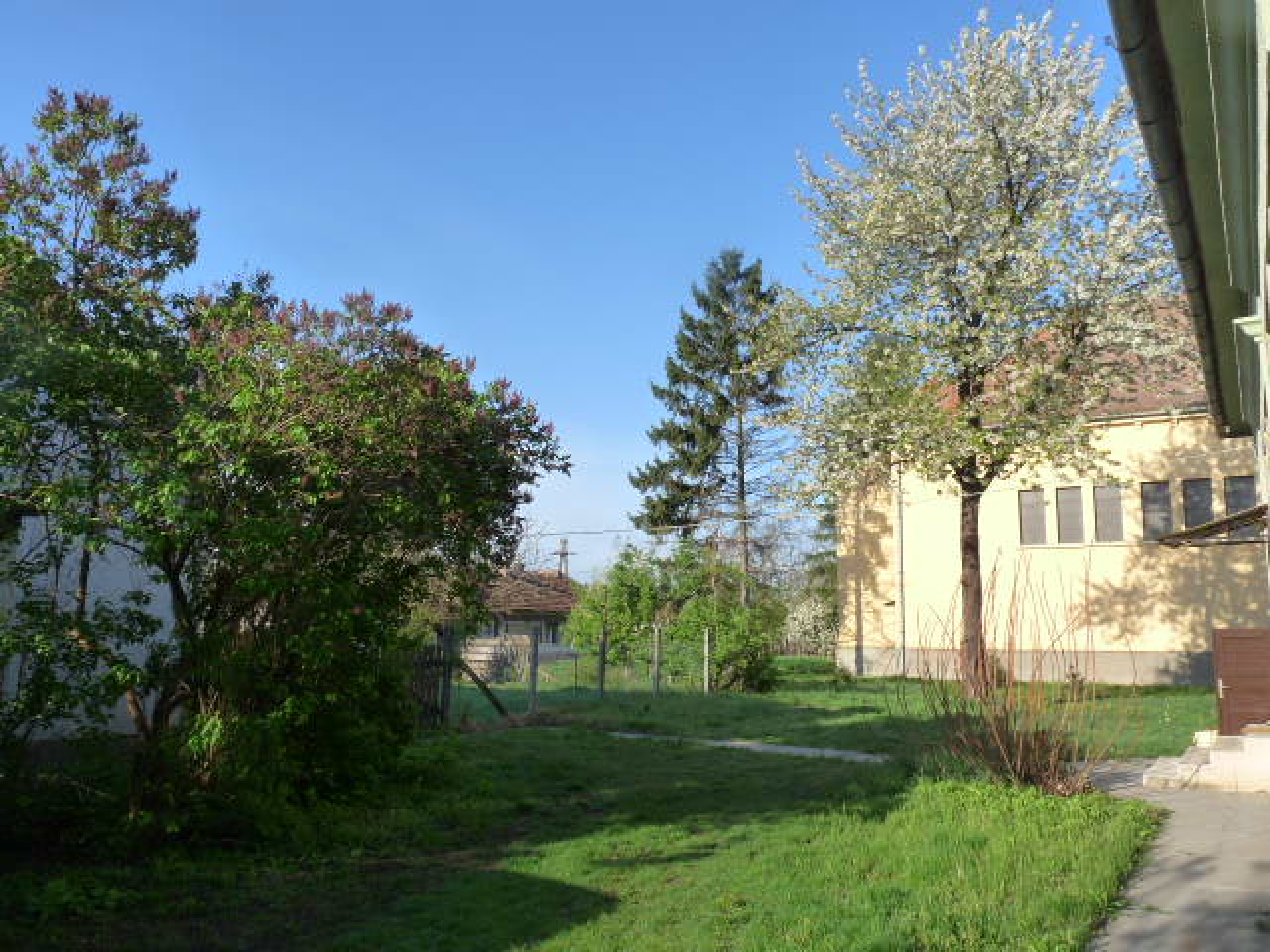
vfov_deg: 51.4
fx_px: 991
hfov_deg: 65.3
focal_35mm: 27
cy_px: 476
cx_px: 635
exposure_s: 1/250
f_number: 5.6
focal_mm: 4.8
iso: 160
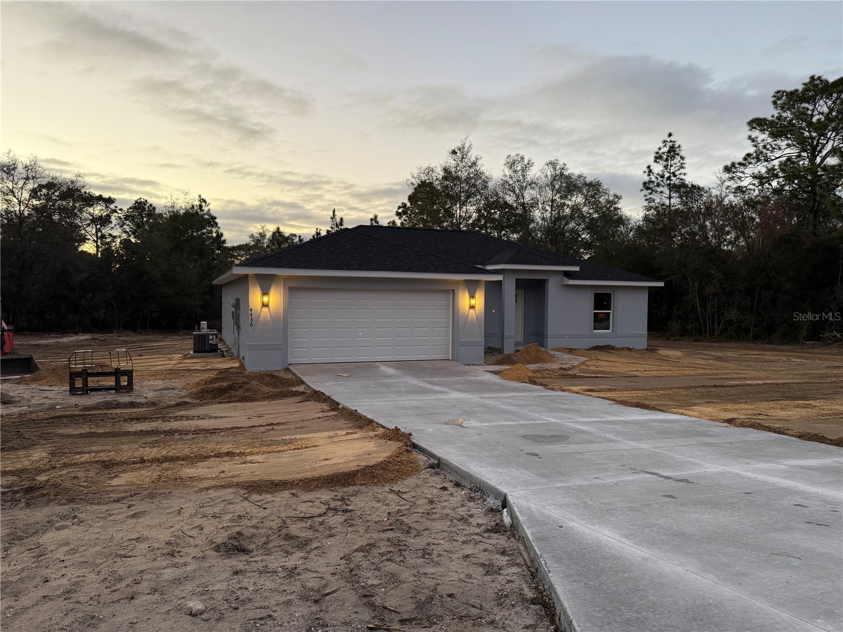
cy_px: 316
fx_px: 584
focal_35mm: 24
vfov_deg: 56.8
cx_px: 422
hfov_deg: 71.6
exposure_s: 1/120
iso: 200
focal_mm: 6.76
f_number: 1.78
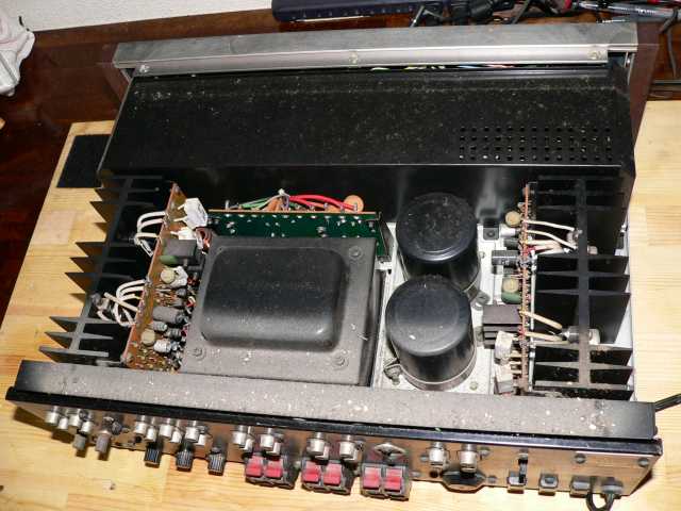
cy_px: 256
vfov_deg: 39.7
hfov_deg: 51.4
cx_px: 340
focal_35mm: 36
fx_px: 708
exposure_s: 1/60
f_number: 2.8
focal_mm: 6
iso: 100
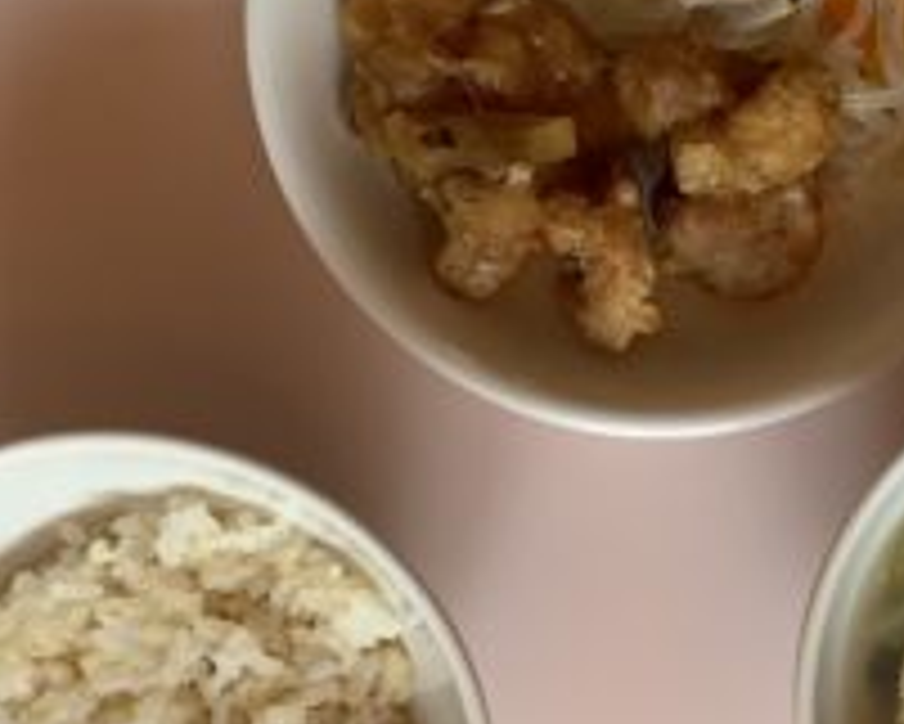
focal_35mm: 63
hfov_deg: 29.5
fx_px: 1686
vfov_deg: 24.2
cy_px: 425
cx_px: 688
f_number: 1.8
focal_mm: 4.25
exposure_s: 1/121
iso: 64
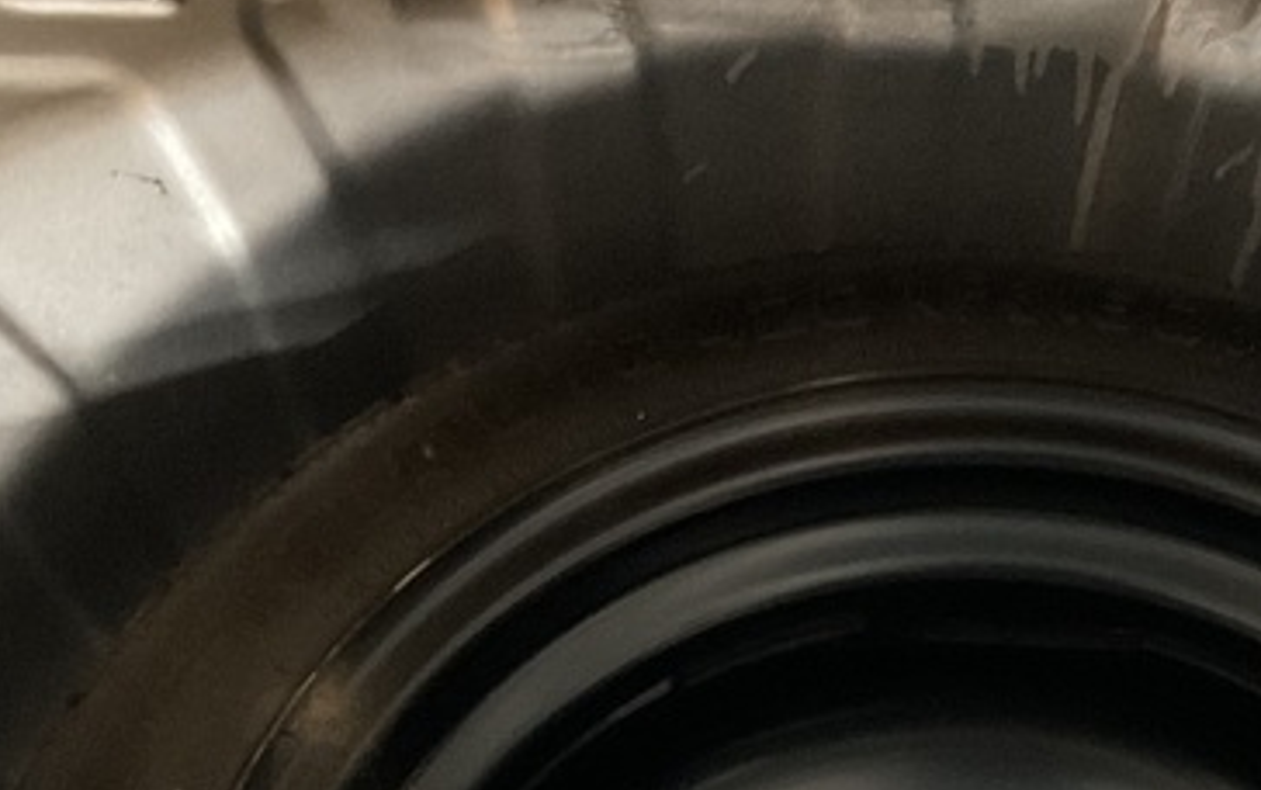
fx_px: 2785
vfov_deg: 15.7
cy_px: 887
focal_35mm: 81
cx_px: 984
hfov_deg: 25.1
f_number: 1.8
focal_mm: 3
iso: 320
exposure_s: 1/30
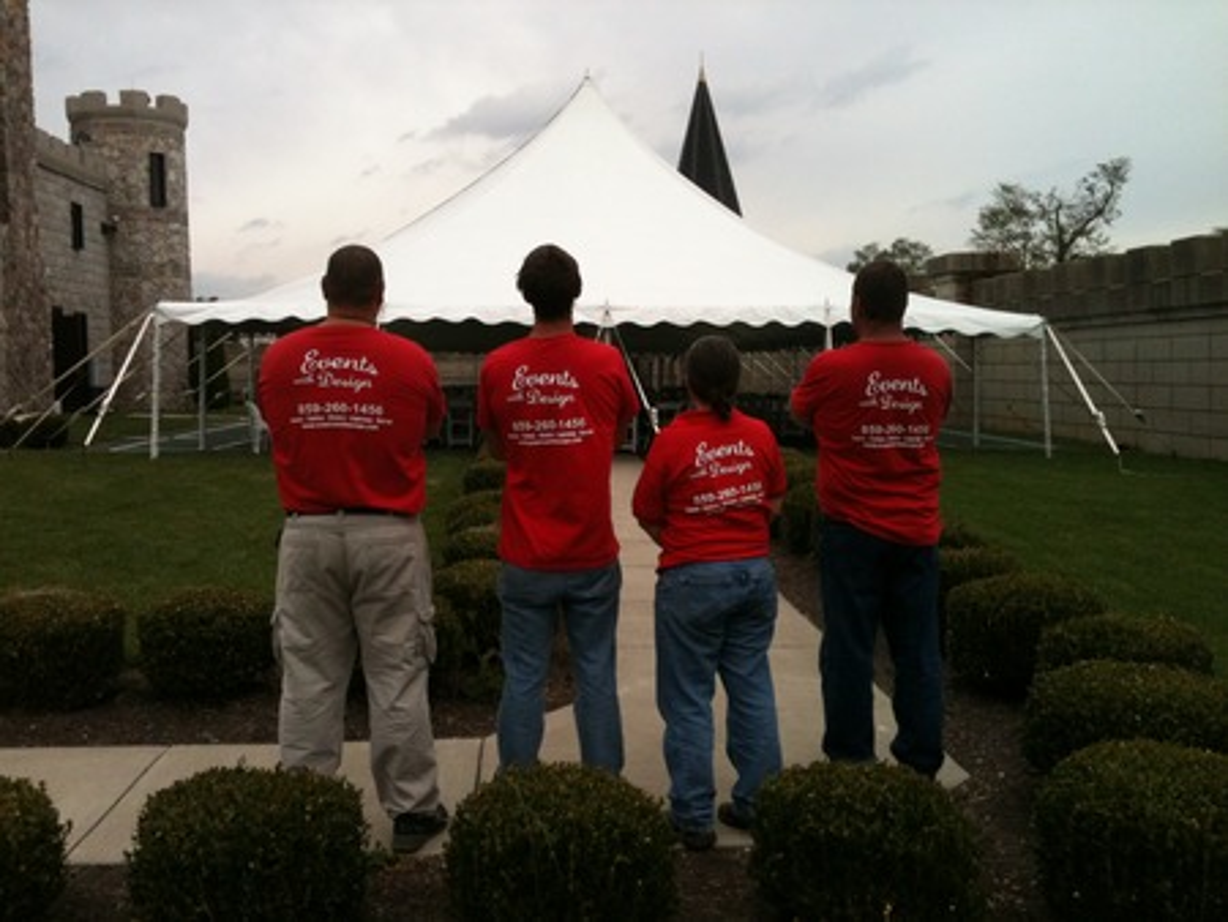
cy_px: 461
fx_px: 1242
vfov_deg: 40.7
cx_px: 614
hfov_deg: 52.6
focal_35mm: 35
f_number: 2.8
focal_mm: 3.85
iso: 64
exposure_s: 1/1103
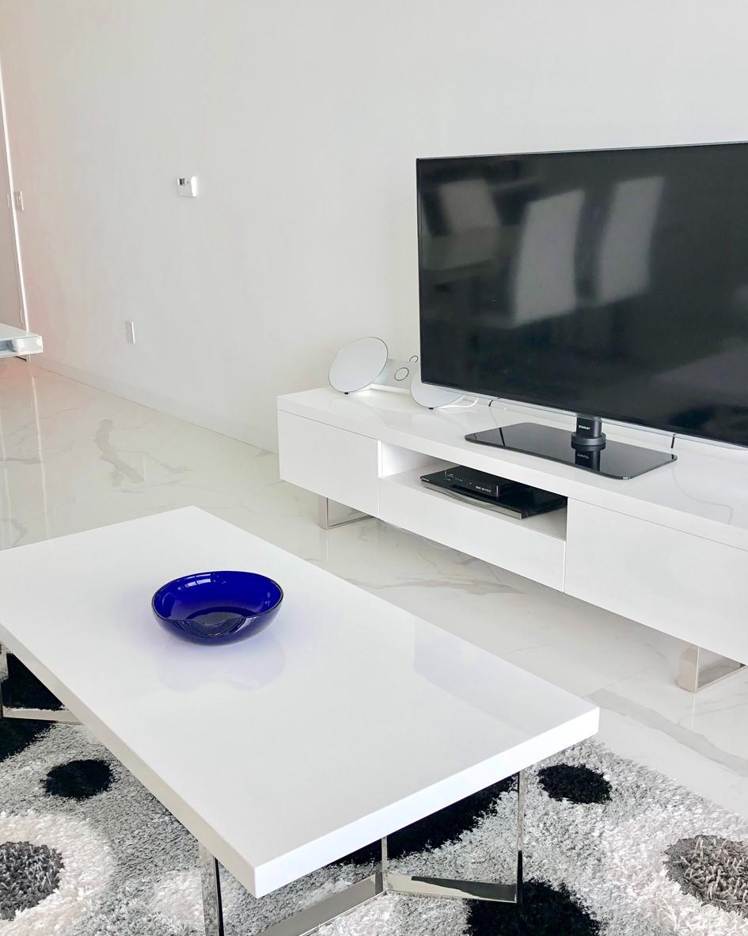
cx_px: 272
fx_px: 1024
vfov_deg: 49.1
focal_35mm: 37
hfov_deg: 39.8
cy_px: 465
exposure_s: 1/120
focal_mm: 4
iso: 25
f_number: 1.8
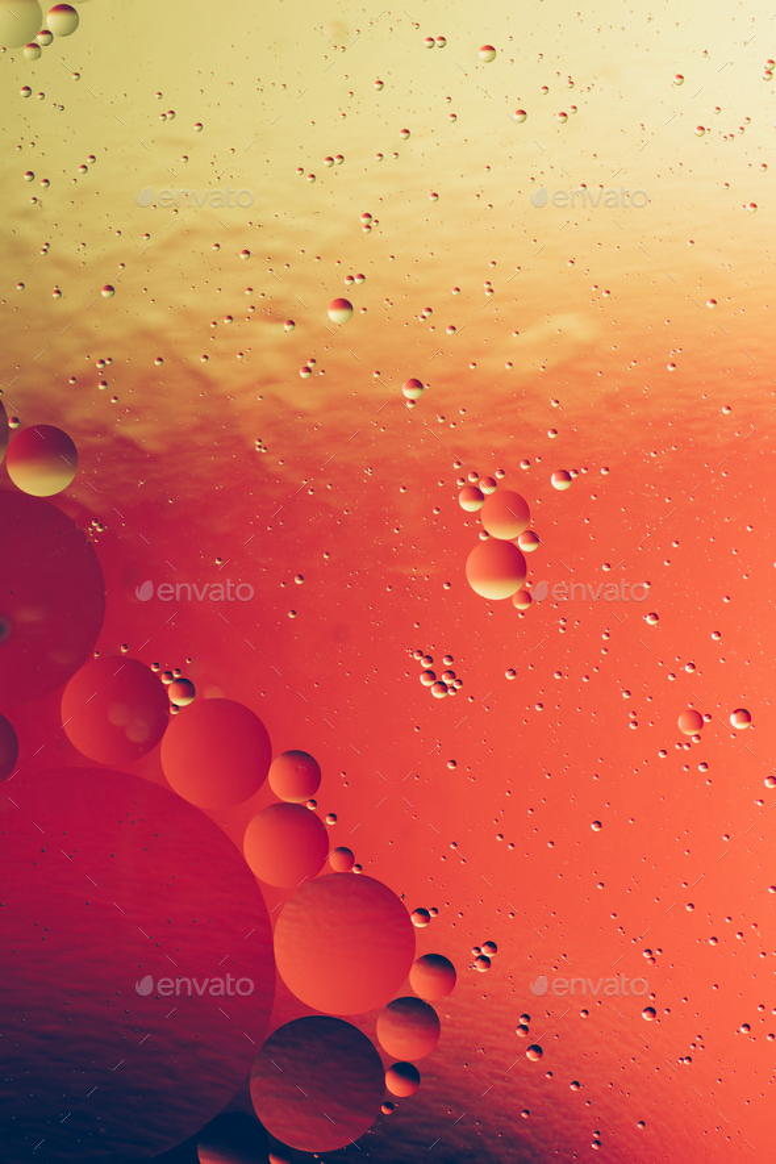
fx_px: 4365
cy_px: 582
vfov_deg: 15.2
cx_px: 388
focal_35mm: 135
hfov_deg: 10.2
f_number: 8
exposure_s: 1/250
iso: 100
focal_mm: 90
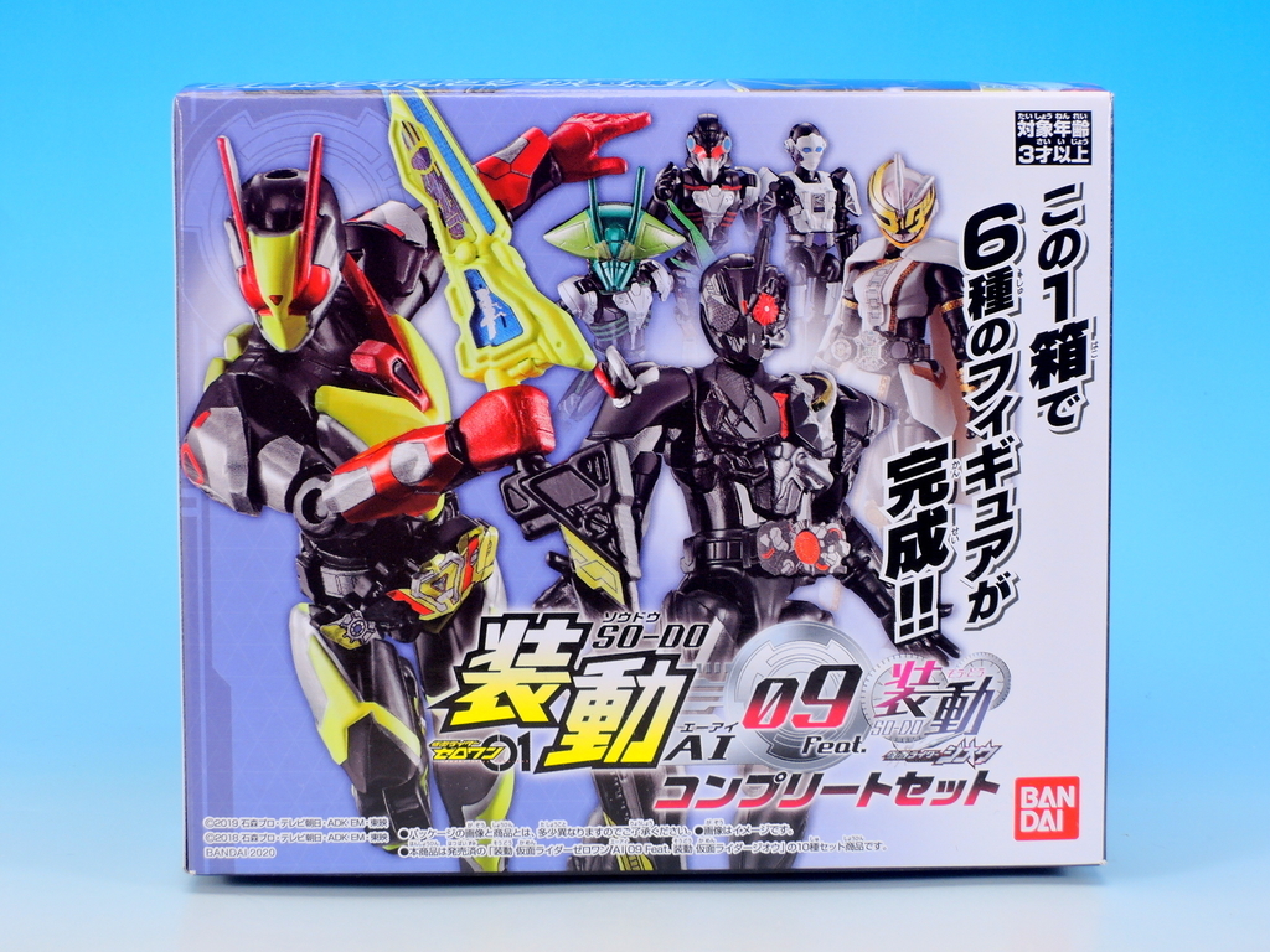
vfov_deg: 17.4
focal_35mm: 85
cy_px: 476
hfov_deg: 23.0
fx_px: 3119
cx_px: 635
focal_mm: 18.2
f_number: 6.3
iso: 80
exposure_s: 1/3
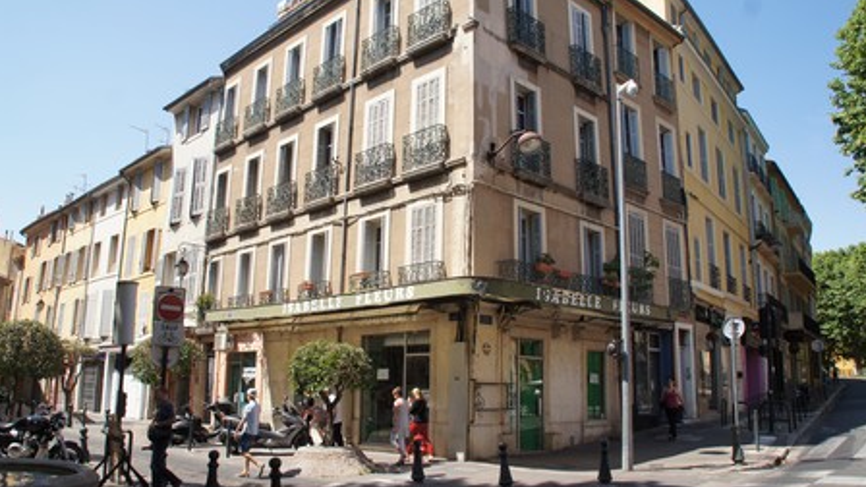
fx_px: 666
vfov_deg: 40.2
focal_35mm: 29
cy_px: 244
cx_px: 433
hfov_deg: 66.1
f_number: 7.1
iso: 100
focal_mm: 18
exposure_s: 1/200
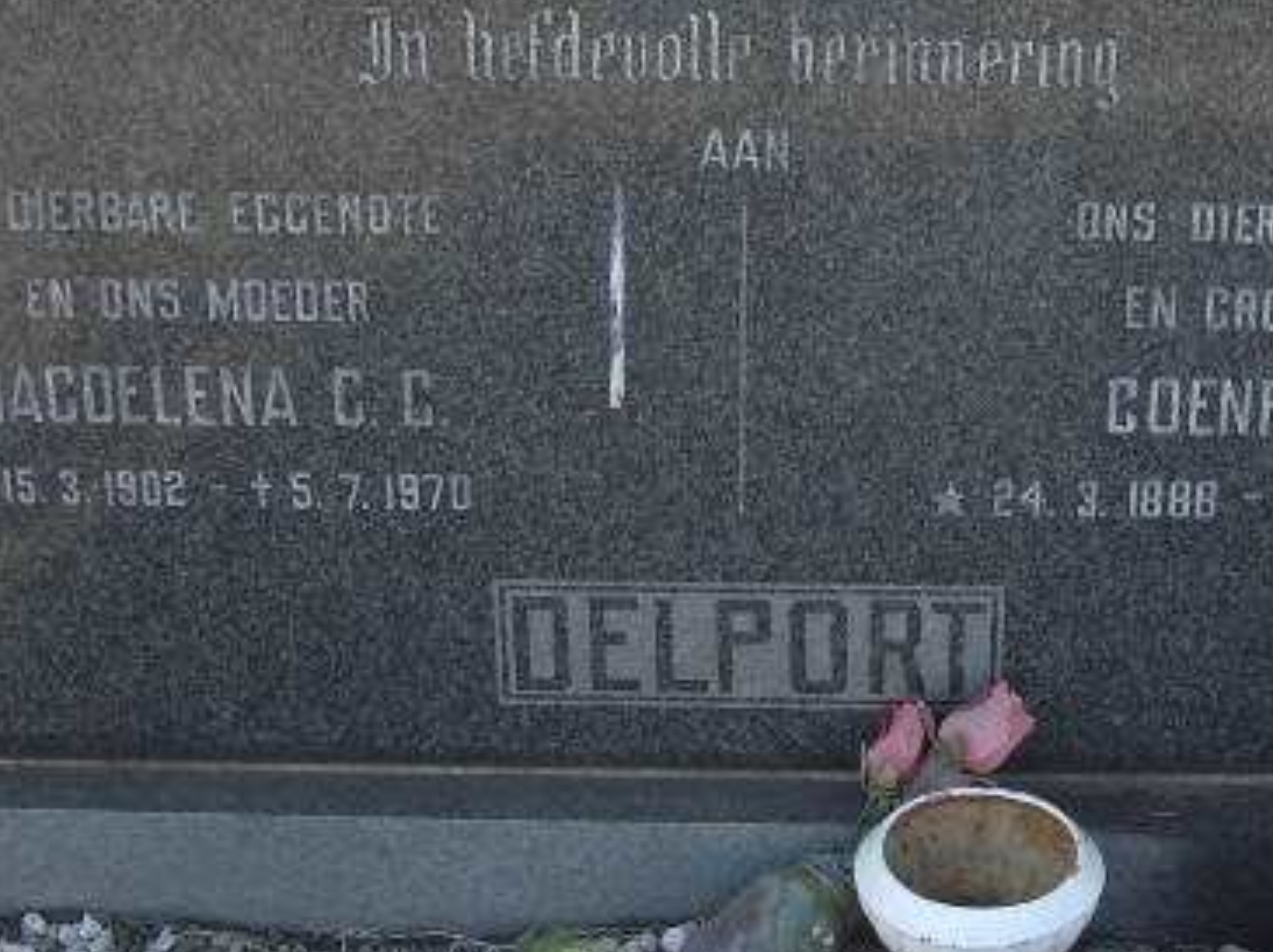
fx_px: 3160
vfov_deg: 17.1
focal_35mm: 86
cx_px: 746
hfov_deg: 22.8
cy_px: 307
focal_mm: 8.2
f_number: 3.1
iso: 50
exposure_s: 1/125
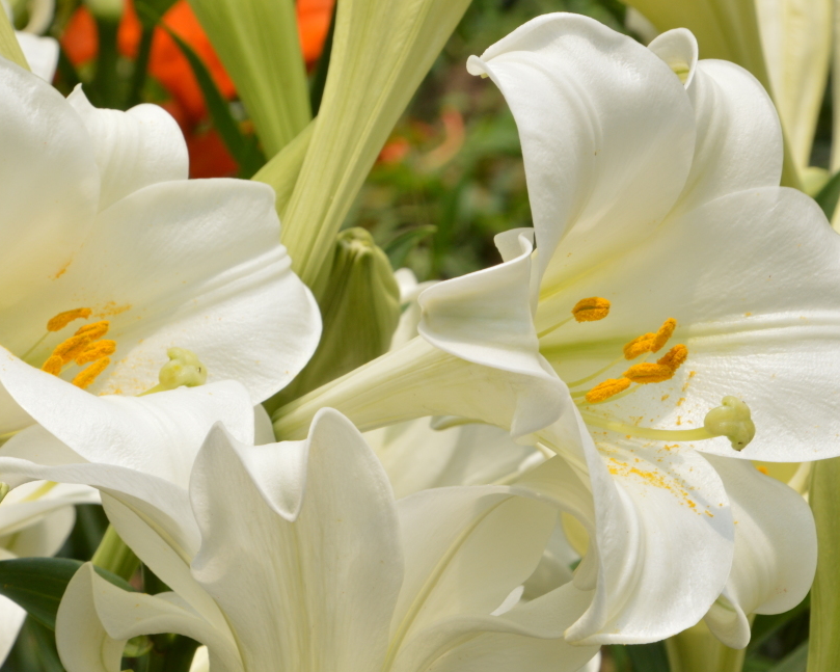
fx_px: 7746
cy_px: 351
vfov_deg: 5.0
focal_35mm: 312
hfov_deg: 6.2
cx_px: 367
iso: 450
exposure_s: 1/250
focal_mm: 175
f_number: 18
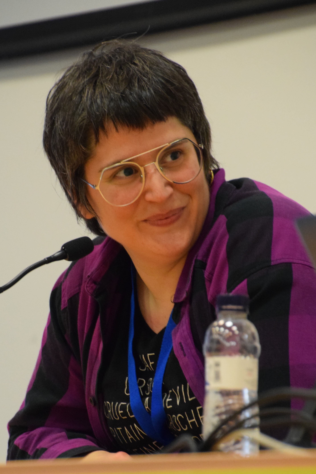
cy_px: 237
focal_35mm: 278
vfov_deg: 7.4
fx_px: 3653
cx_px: 158
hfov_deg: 5.0
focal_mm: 185
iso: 3200
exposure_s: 1/100
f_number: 6
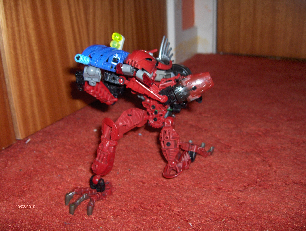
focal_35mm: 39
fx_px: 345
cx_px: 153
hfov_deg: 47.8
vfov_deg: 36.9
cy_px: 116
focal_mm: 8
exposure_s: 1/60
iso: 100
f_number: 2.8
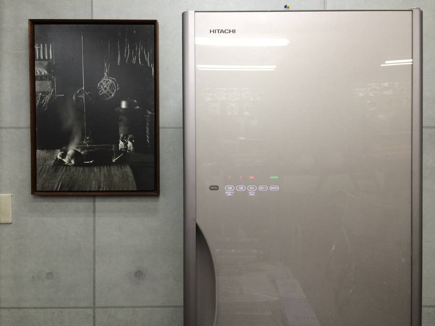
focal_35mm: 29
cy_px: 163
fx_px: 364
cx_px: 218
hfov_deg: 61.7
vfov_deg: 48.2
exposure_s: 1/30
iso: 32
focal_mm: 4.15
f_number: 2.2
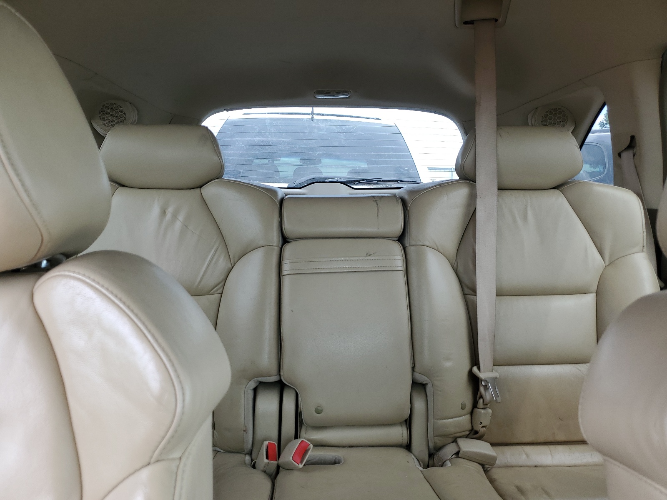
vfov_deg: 53.1
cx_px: 334
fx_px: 501
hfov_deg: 67.3
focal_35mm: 26
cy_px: 250
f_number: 1.5
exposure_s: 1/161
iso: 50
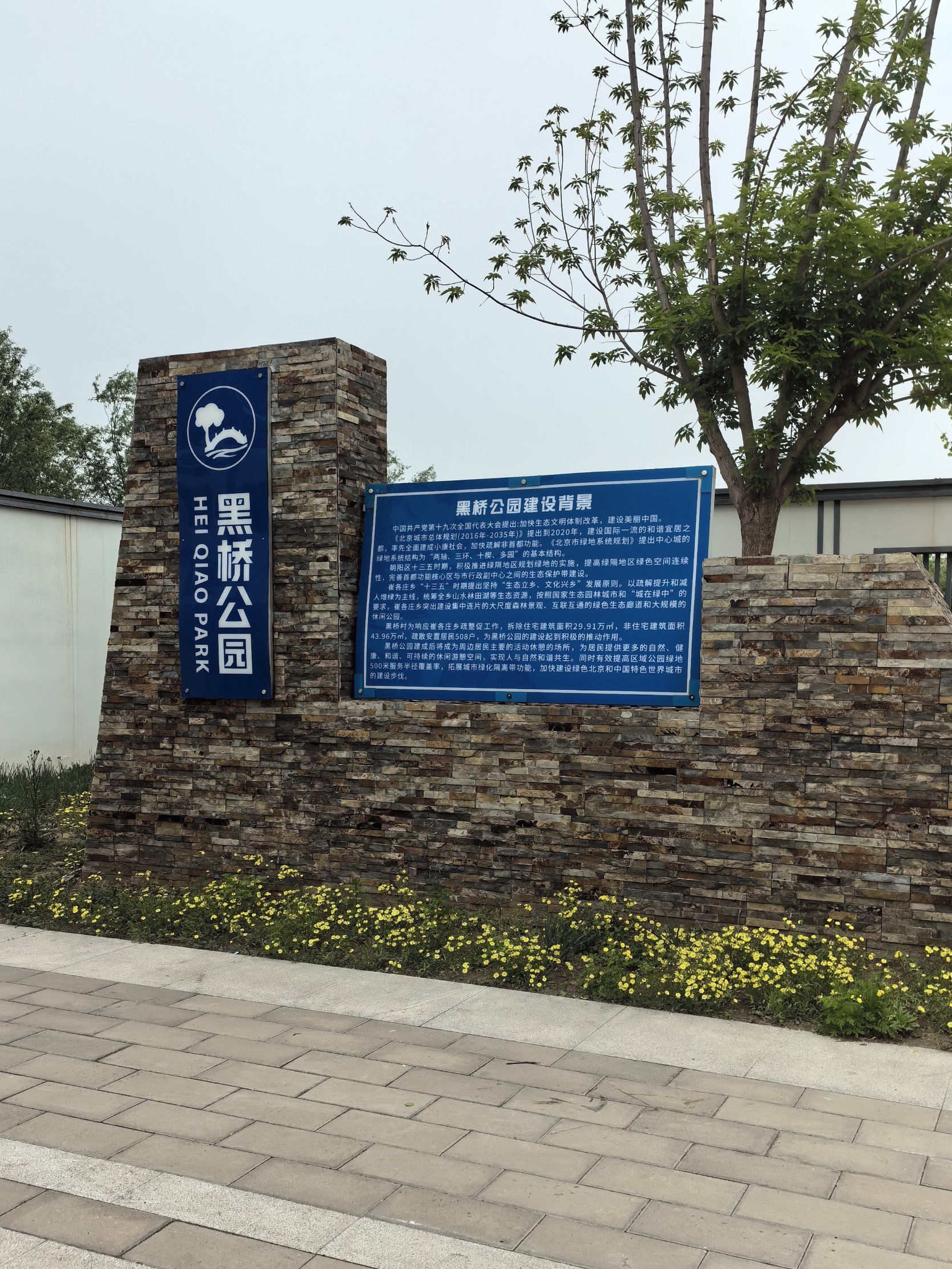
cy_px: 708
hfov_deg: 43.0
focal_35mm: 33
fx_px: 1210
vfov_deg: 55.2
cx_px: 487
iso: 50
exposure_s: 1/2000
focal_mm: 5.75
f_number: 2
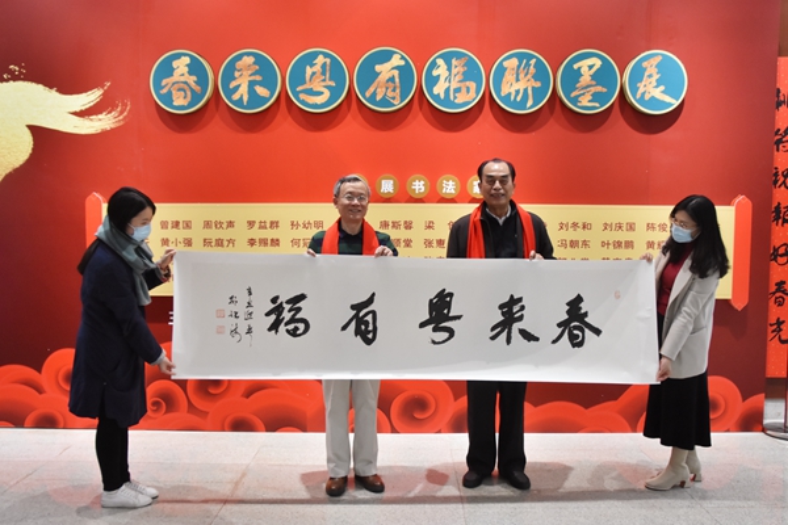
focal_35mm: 32
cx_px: 394
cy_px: 262
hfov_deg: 59.5
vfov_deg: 41.7
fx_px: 689
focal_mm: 21
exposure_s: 1/40
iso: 1600
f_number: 7.1
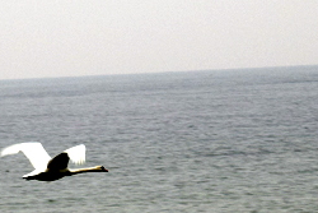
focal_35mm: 504
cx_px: 65
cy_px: 163
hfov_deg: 4.1
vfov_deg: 2.7
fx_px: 4451
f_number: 10
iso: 400
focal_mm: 105
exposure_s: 1/250
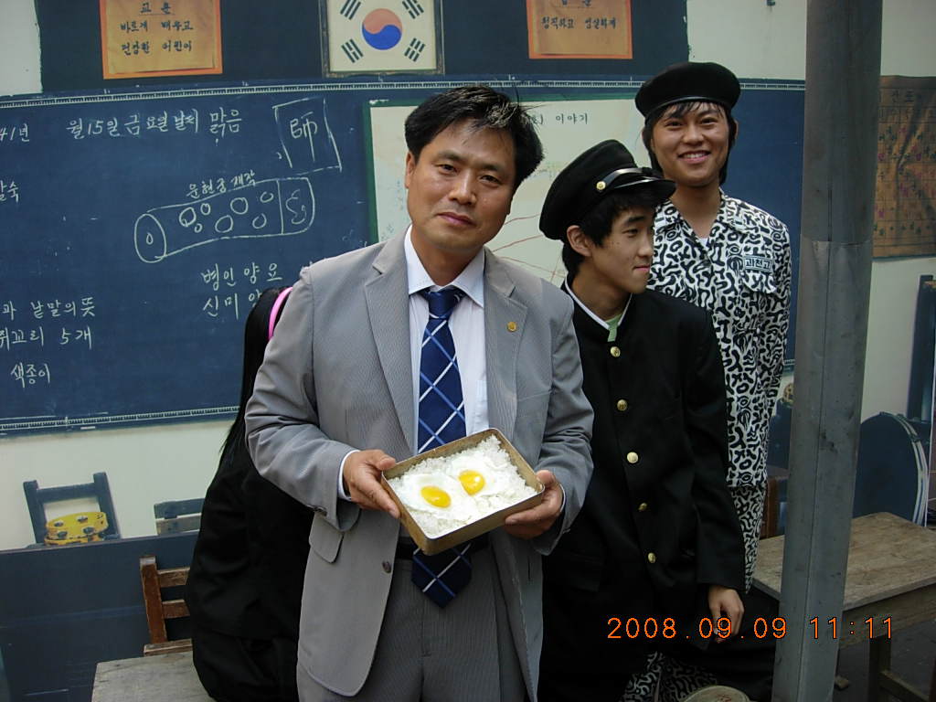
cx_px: 468
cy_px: 351
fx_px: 1028
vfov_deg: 37.7
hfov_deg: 49.0
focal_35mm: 38
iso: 64
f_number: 2.8
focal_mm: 7.8
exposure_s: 1/362
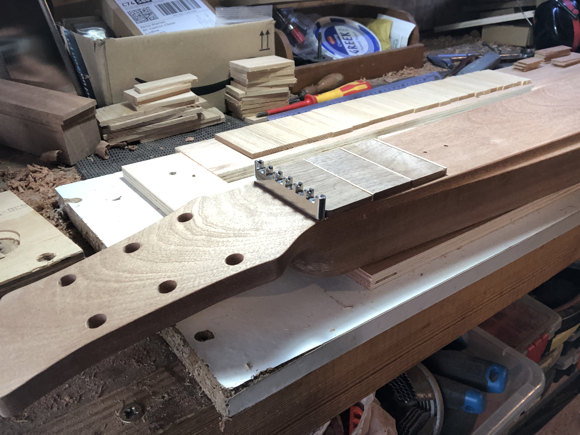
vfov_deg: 44.2
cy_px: 218
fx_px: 537
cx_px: 290
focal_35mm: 32
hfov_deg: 56.8
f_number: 2.2
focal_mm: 2.87
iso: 160
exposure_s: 1/60
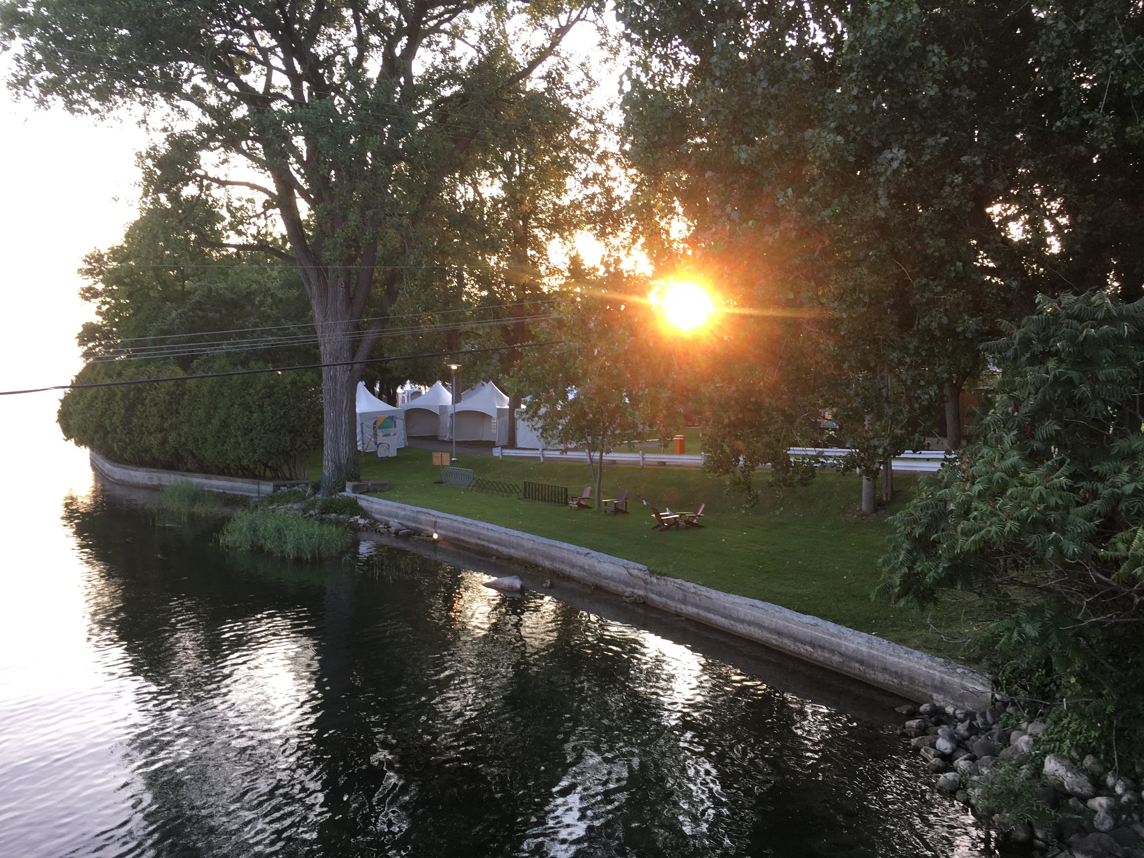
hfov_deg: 61.7
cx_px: 572
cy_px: 429
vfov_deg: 48.2
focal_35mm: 29
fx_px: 958
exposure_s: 1/60
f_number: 2.2
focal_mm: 4.15
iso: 32
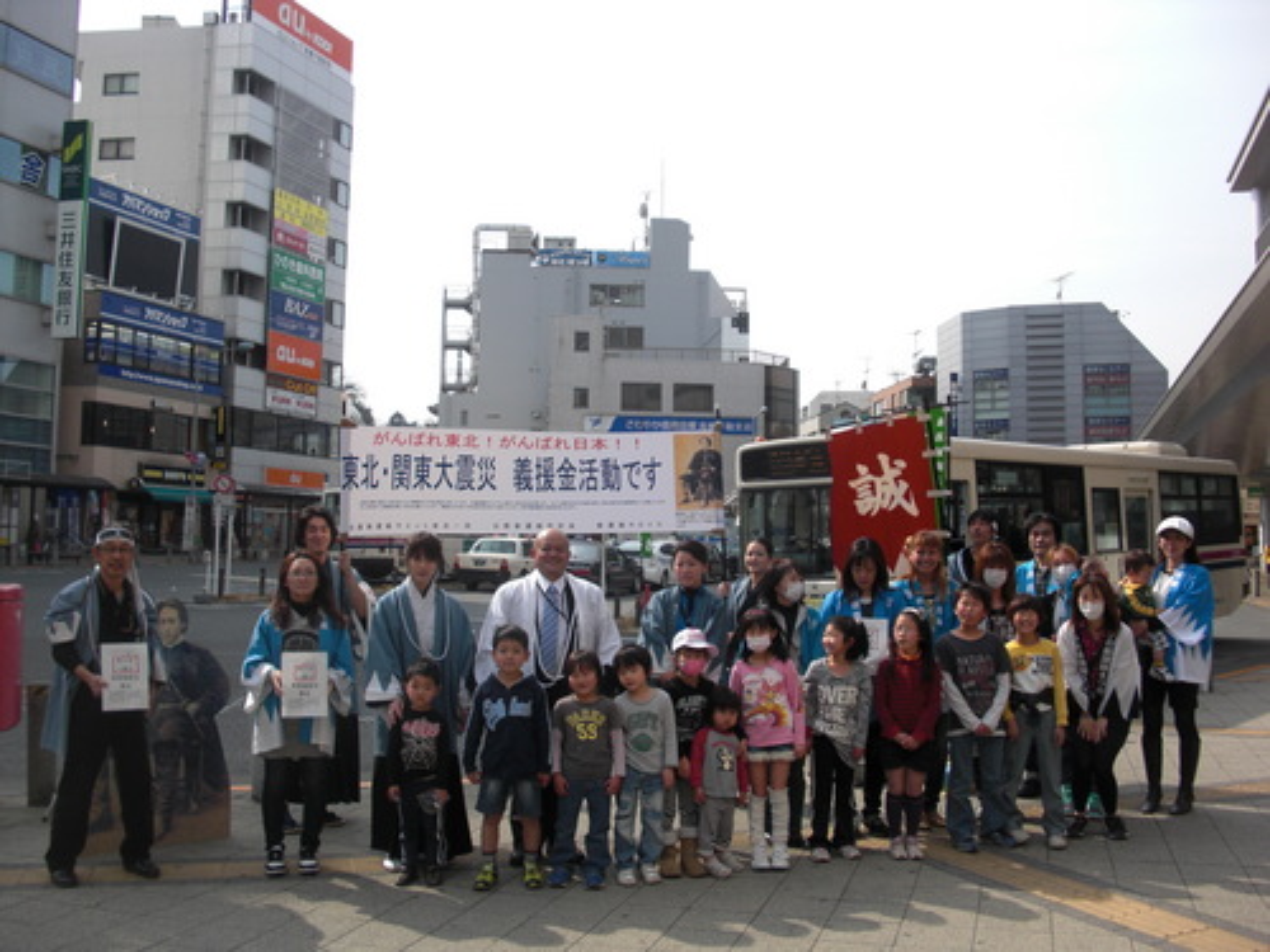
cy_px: 476
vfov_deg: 39.7
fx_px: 1321
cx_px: 635
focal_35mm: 36
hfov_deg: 51.4
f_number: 2.8
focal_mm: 6.3
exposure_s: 1/640
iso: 50
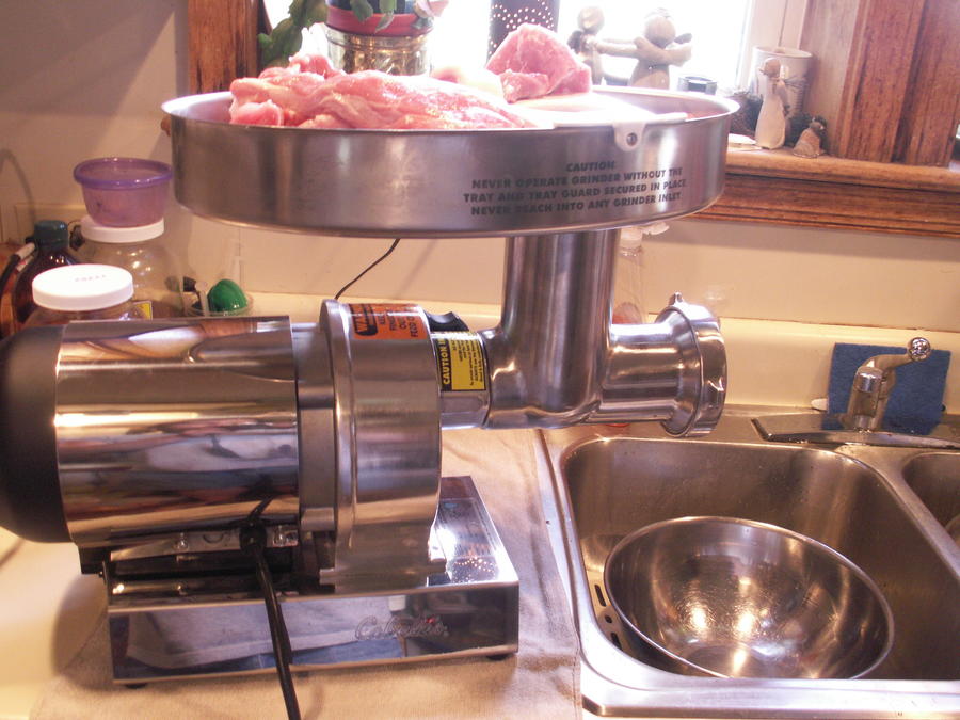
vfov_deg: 40.7
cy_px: 360
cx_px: 480
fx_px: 971
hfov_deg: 52.6
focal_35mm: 35
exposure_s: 1/15
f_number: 2.8
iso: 160
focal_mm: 5.86
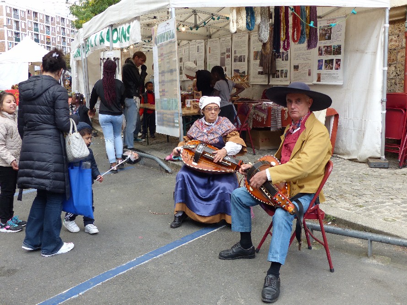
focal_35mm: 41
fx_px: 482
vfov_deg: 35.2
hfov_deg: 45.8
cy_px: 152
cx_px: 204
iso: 100
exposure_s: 1/80
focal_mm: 7.4
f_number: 2.8
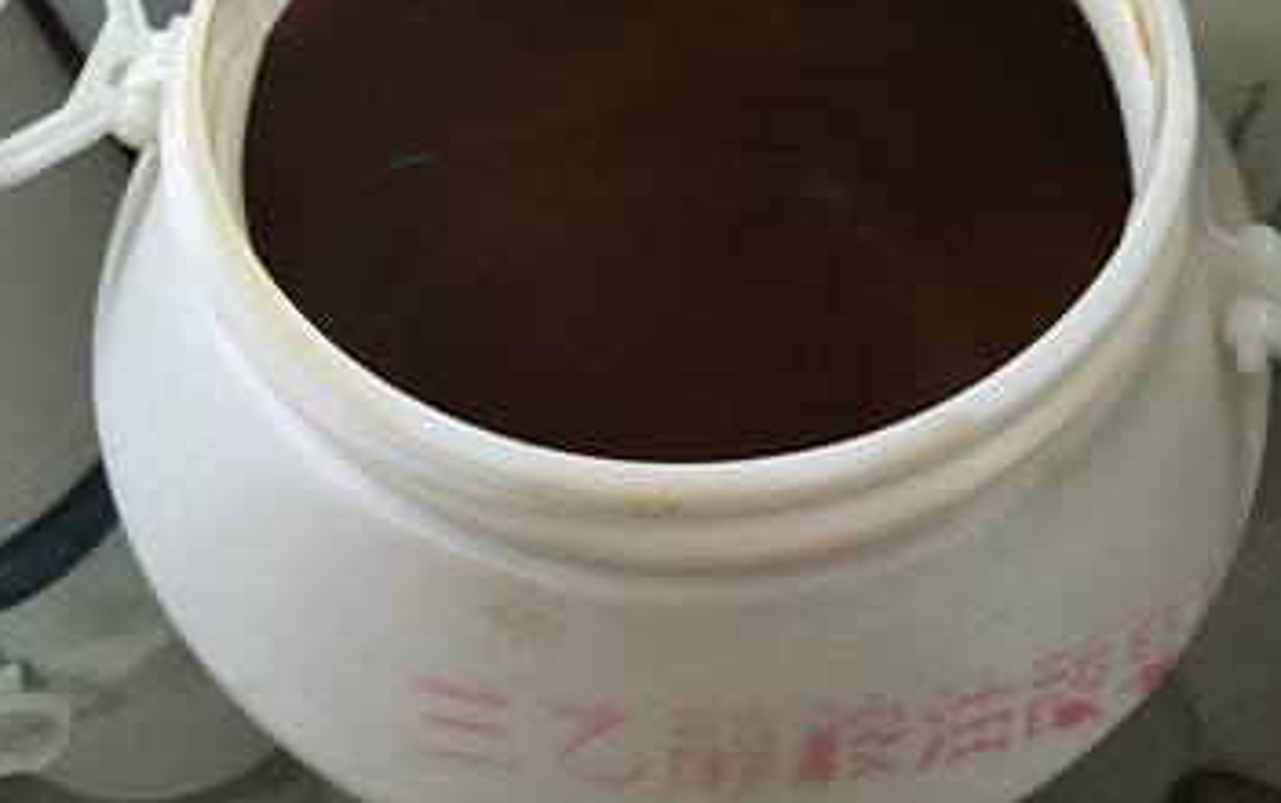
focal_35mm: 35
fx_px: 1223
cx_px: 653
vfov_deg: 36.3
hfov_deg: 55.3
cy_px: 365
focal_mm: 4.15
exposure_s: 1/4
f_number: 2.2
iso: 80
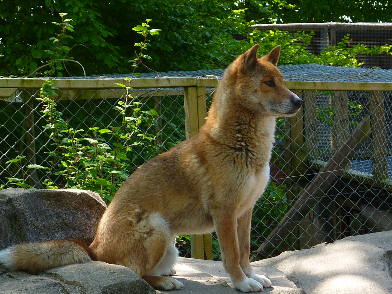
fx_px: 1585
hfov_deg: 14.1
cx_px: 196
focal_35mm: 140
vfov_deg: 10.6
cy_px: 147
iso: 80
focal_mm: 12.8
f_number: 4.2
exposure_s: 1/125
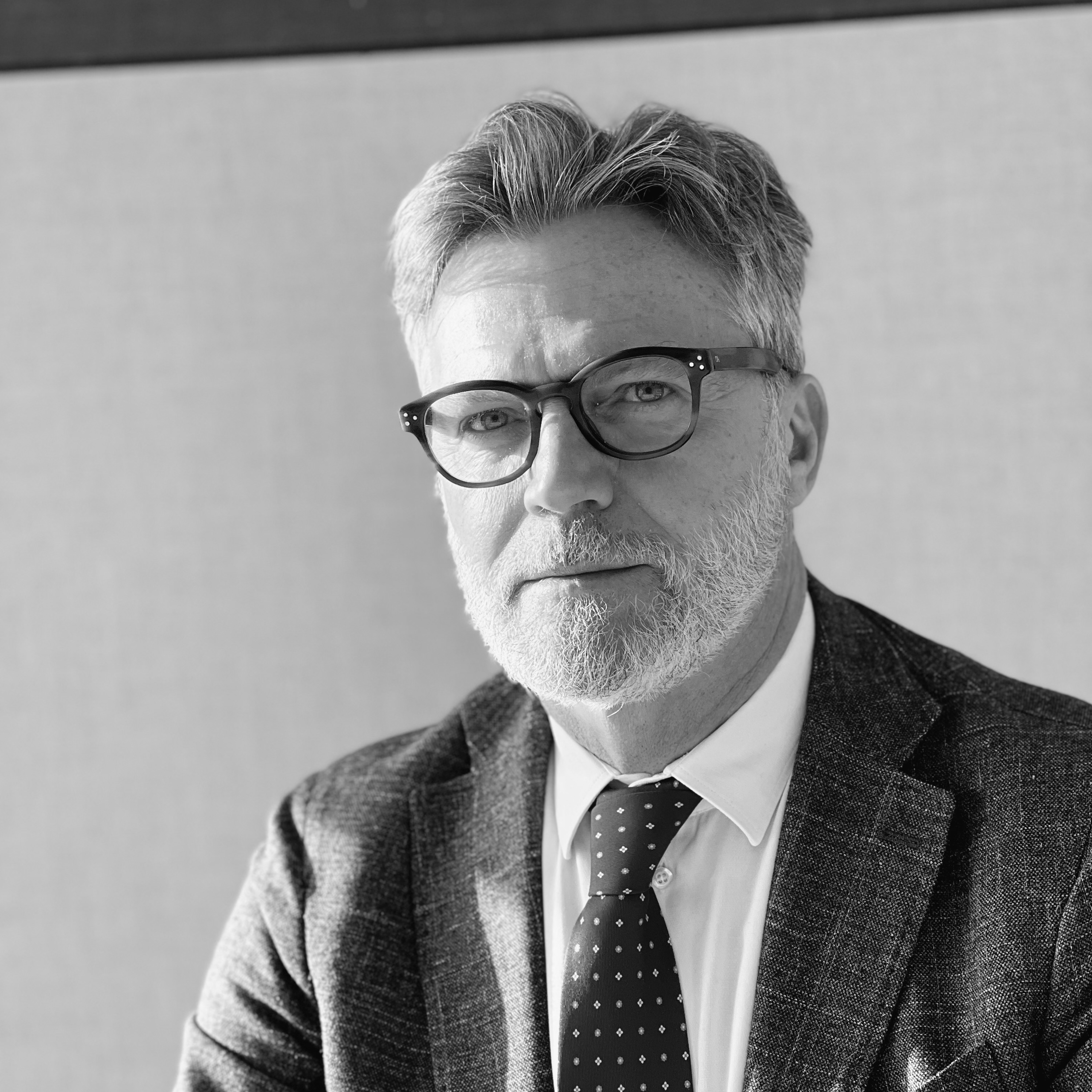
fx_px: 3248
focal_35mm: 91
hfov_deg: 19.1
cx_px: 545
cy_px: 718
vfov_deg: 19.0
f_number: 2.8
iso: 40
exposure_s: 1/121
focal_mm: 9
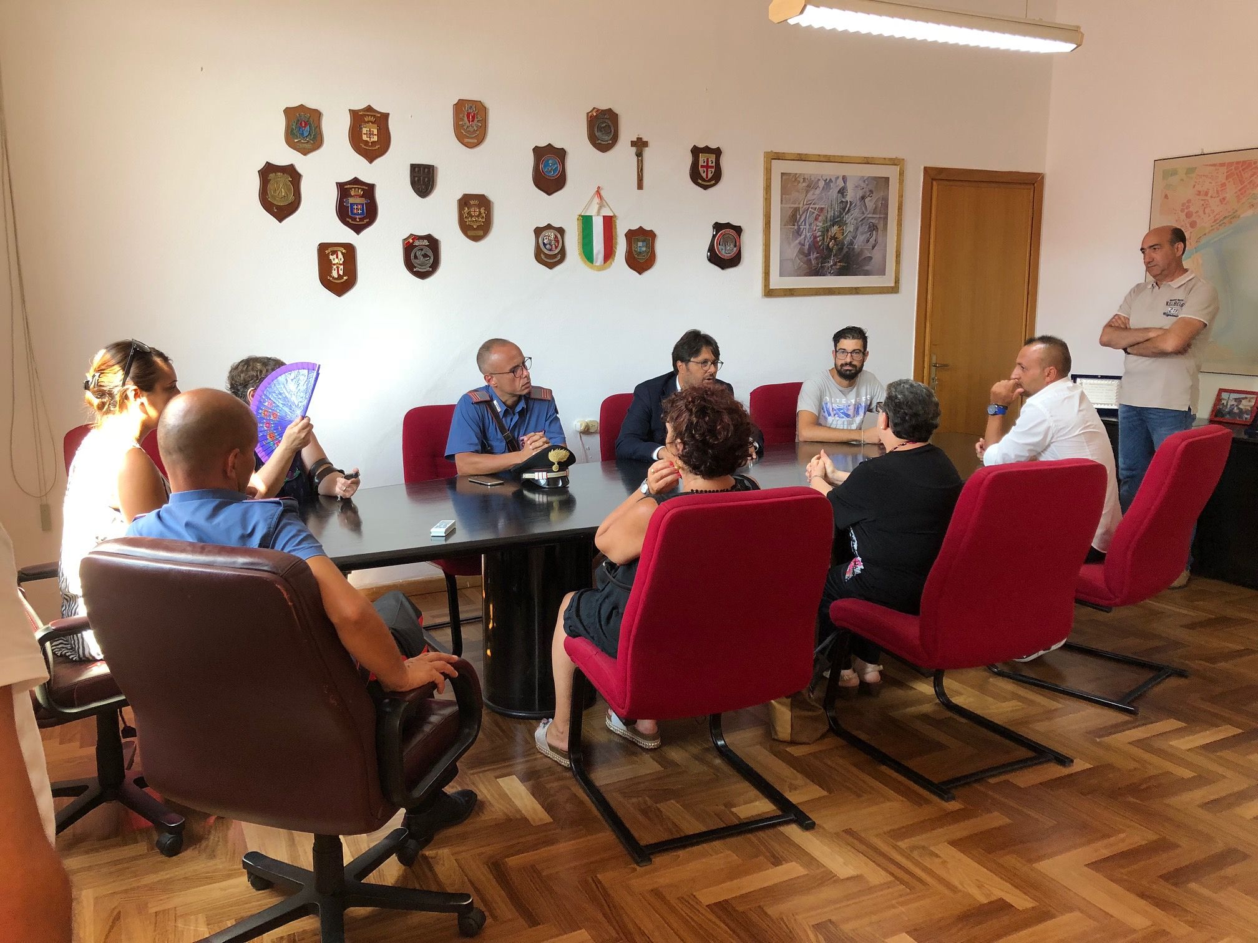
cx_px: 629
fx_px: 1018
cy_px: 472
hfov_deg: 63.4
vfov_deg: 49.7
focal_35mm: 28
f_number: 1.8
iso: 40
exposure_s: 1/33
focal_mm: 3.99
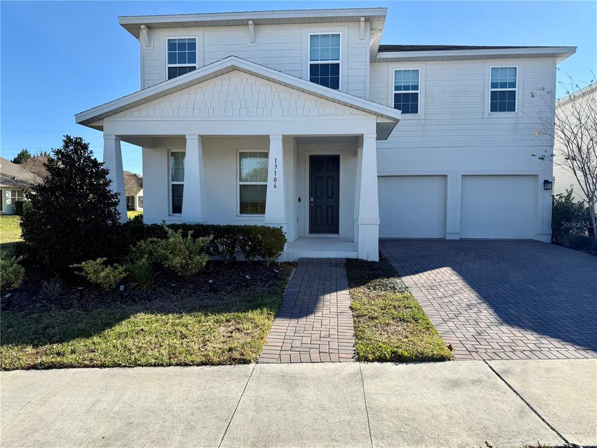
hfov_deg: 71.6
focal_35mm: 24
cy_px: 224
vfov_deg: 56.8
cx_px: 298
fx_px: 414
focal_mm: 6.76
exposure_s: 1/2907
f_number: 1.78
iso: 80
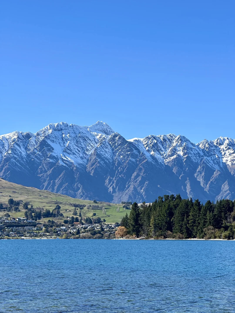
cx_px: 118
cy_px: 156
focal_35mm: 77
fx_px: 697
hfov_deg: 19.1
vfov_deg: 25.3
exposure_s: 1/681
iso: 32
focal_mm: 9
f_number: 2.8
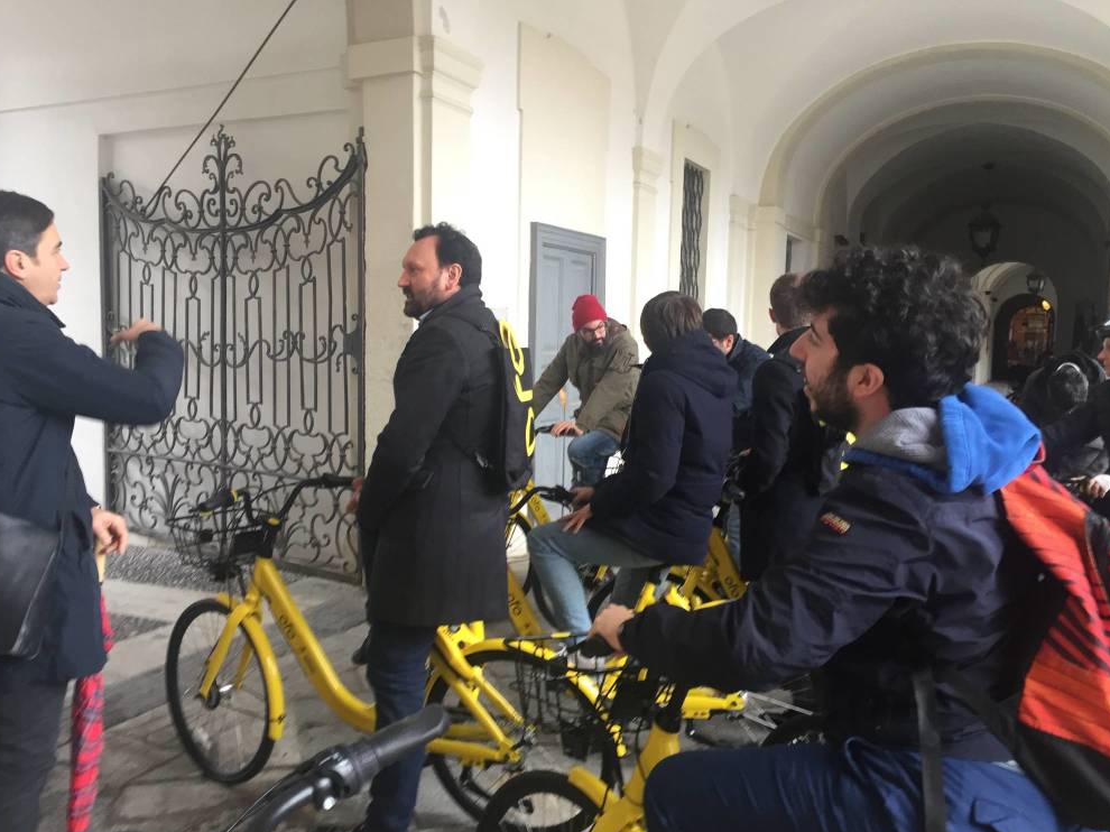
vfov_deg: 46.8
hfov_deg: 60.0
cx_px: 542
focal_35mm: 30
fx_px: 962
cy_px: 429
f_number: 2.2
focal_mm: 4.15
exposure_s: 1/33
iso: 80
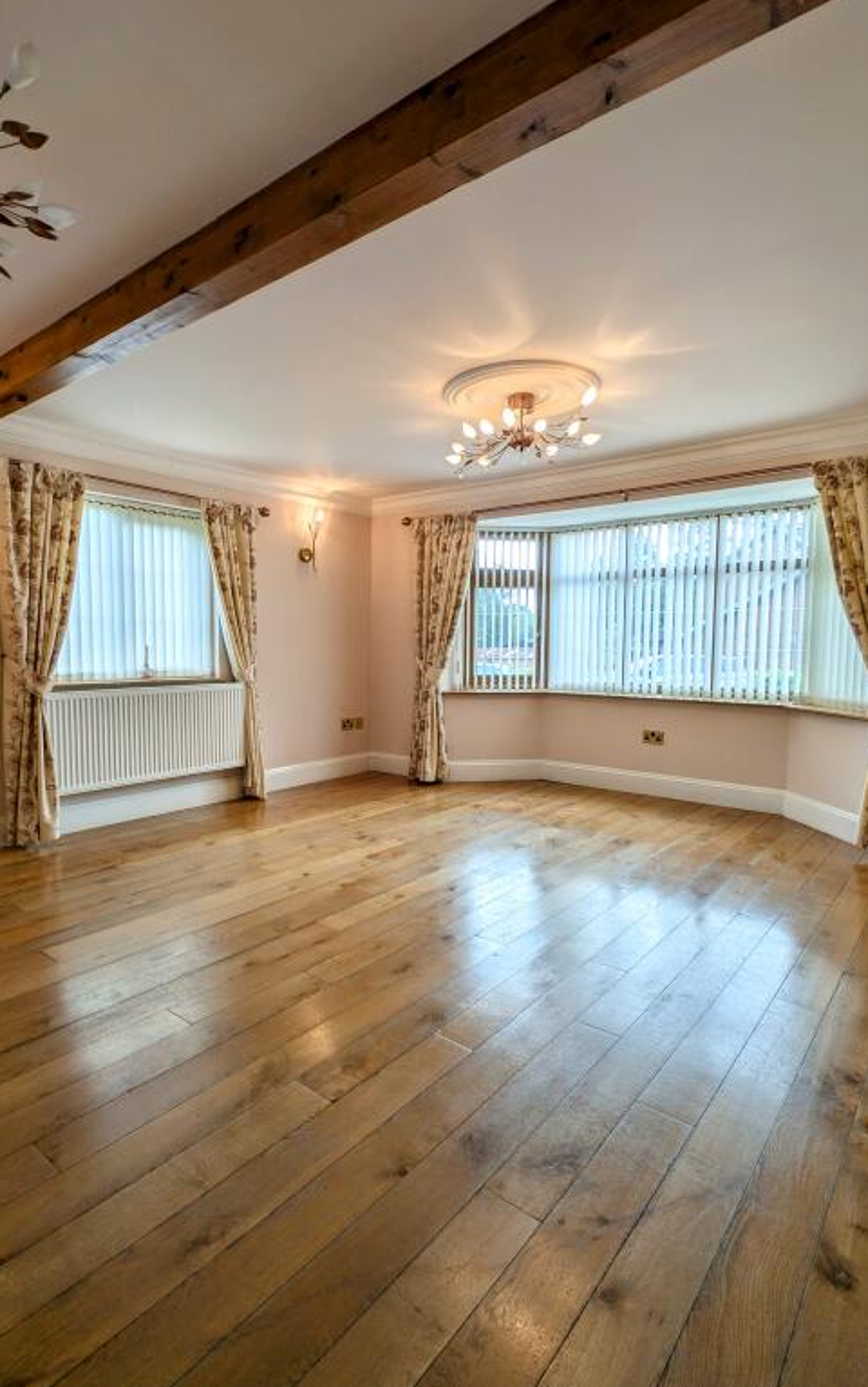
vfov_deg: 94.3
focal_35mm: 17
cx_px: 401
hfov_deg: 68.0
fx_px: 643
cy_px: 694
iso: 36
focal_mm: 2.23
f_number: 1.95
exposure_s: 1/52.2
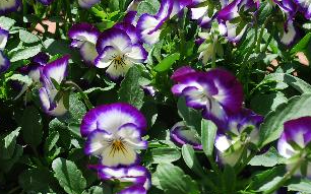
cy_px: 66
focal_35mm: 84
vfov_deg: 15.5
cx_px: 129
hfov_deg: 24.6
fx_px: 712
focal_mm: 42
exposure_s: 1/100
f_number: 8
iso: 100
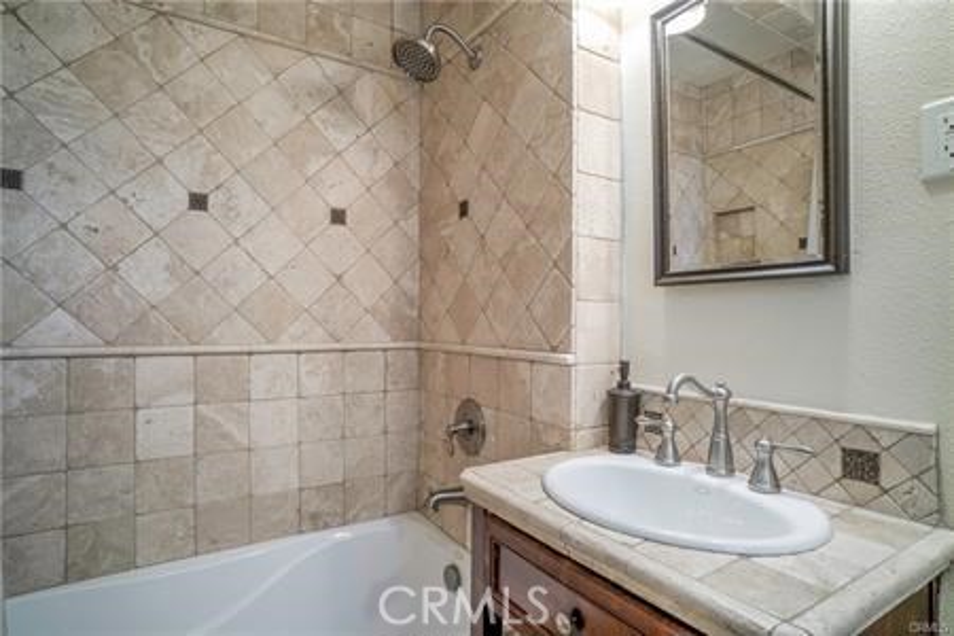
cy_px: 318
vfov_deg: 67.4
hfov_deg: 90.0
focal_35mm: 18
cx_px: 477
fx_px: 477
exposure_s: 1/1.67
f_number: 11
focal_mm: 18
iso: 125
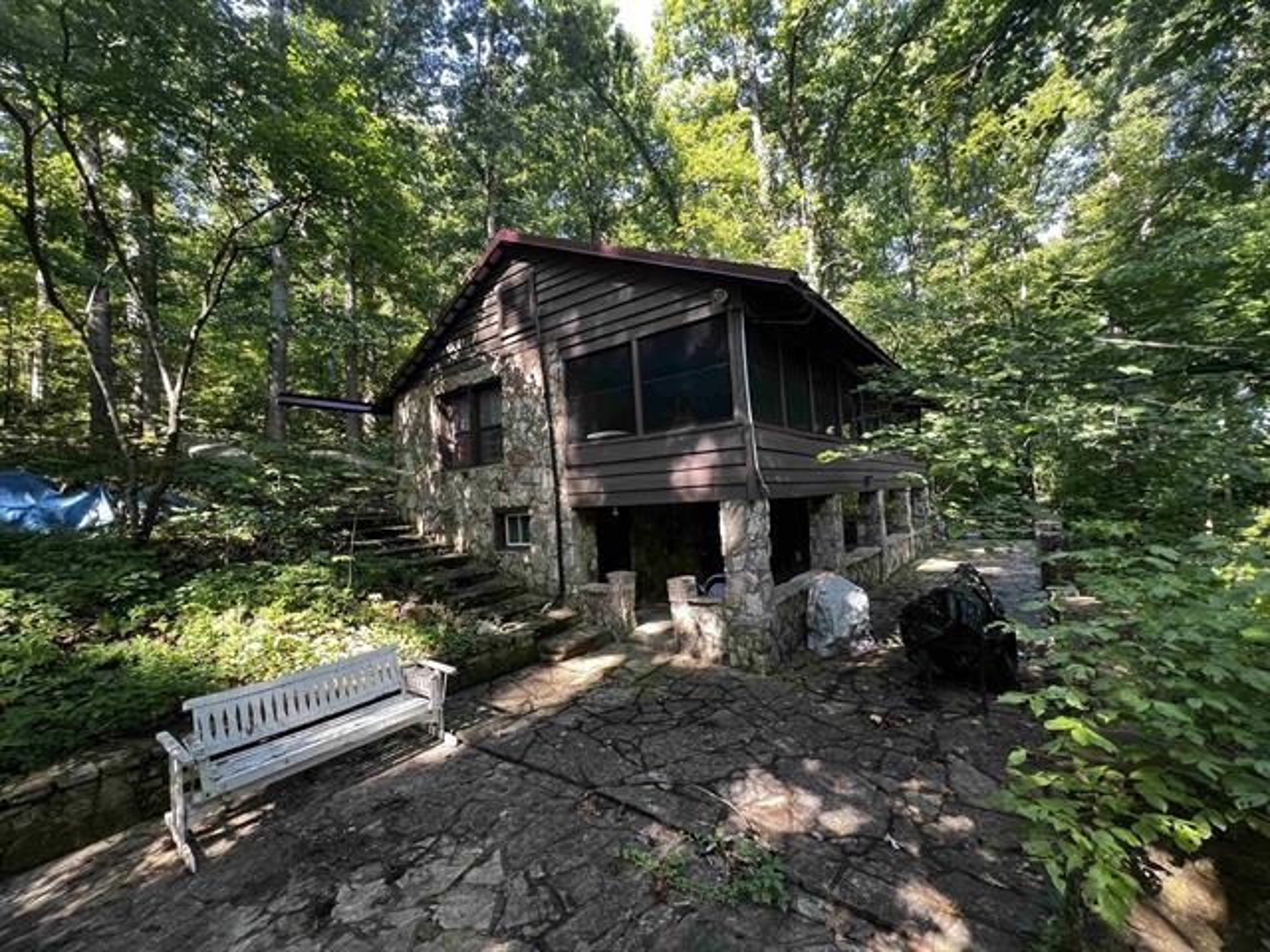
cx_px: 635
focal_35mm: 13
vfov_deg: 89.9
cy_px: 476
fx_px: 477
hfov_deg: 106.2
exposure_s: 1/99
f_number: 1.8
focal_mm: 1.57
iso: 100
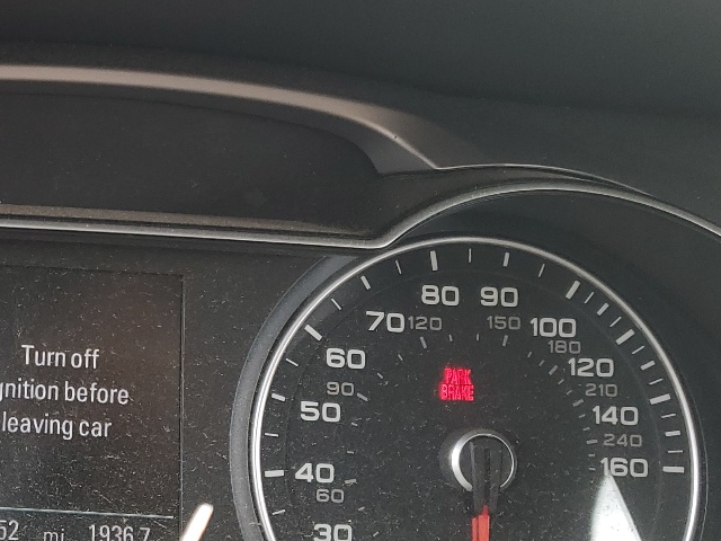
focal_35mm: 65
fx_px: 1354
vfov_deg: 22.5
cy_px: 195
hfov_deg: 27.9
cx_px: -14
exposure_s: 1/149
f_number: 1.5
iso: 50
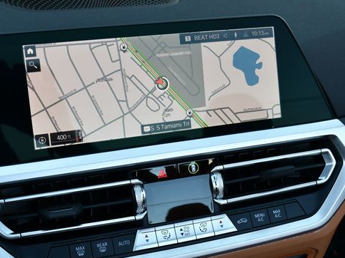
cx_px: 161
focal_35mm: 51
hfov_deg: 37.5
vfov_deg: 28.5
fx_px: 508
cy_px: 127
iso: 400
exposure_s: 1/250
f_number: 5.6
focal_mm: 20
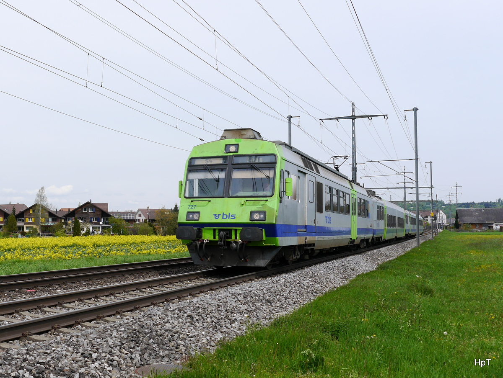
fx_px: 407
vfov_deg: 49.8
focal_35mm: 28
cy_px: 189
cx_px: 252
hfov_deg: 63.4
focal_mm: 14
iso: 160
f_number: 7.1
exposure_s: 1/500
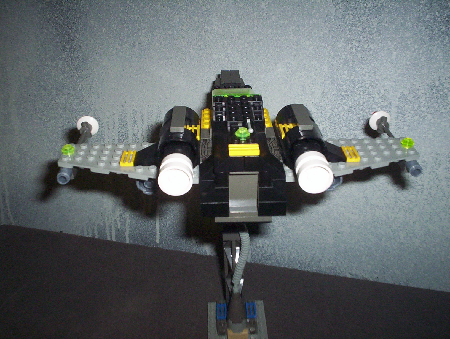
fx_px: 495
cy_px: 170
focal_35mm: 38
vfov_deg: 37.9
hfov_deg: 48.9
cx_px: 225
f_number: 4.5
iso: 140
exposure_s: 1/60
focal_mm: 4.99
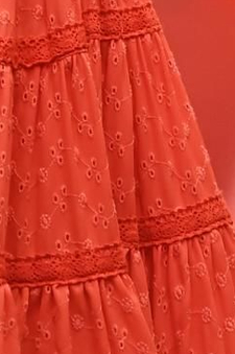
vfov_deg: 2.1
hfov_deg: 1.4
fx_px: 9418
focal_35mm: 959
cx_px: -114
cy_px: -865
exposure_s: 1/640
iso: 1000
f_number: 4
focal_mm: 135
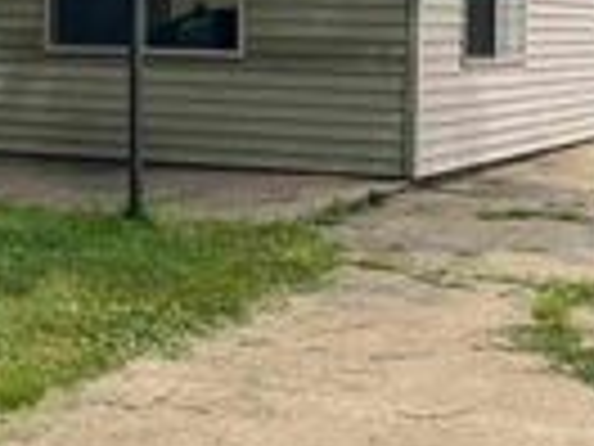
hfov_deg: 21.5
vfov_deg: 16.1
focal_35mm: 91
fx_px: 1562
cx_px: 270
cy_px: 56
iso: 80
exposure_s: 1/2833
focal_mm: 6.76
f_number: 1.78
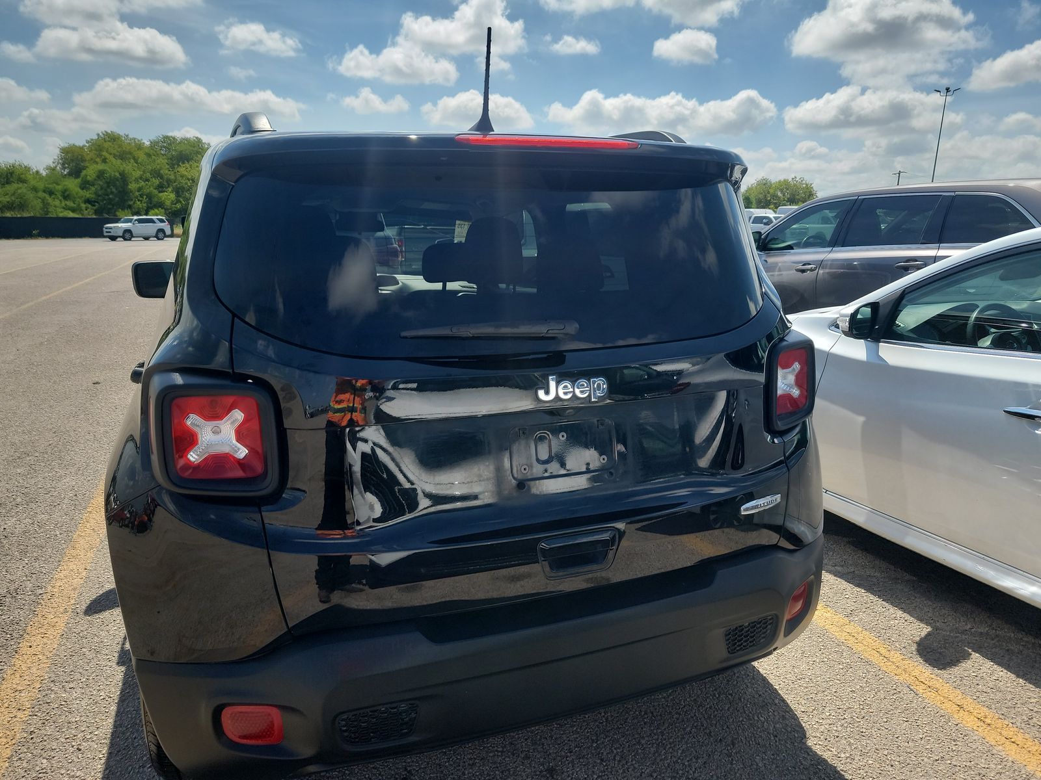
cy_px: 390
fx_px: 722
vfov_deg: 56.8
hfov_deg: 71.6
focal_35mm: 24
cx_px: 520
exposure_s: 1/766
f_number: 1.8
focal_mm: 6.7
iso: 50
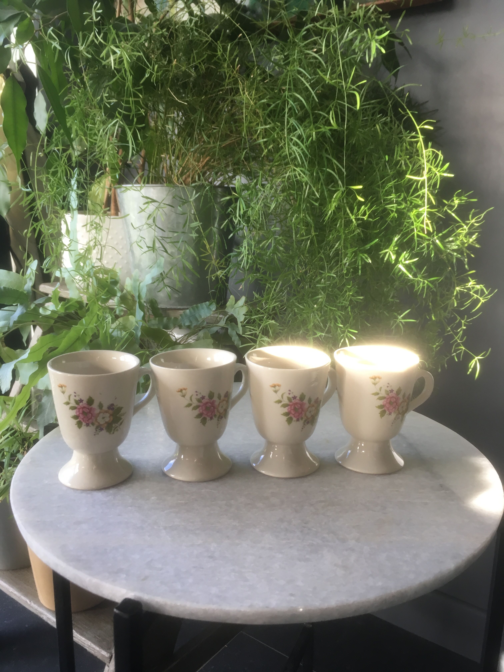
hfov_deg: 48.2
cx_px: 252
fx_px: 563
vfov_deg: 61.7
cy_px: 336
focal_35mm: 29
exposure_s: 1/33
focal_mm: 4.15
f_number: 2.2
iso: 25
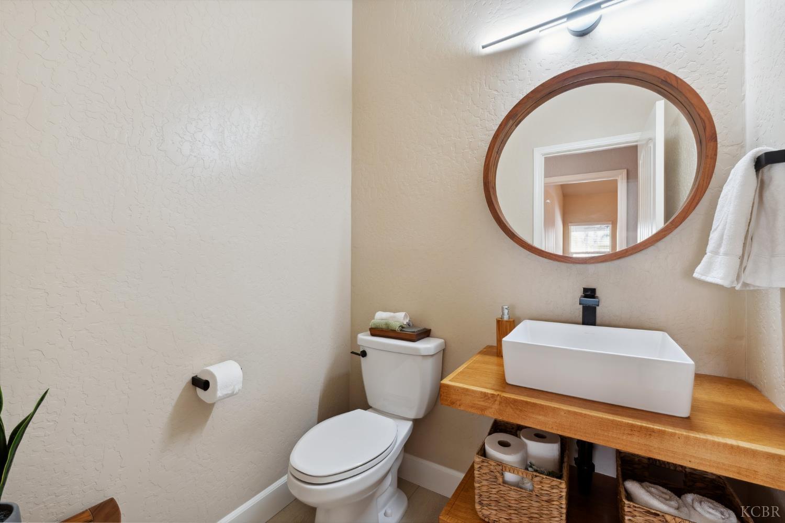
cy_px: 262
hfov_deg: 100.4
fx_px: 327
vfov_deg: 77.3
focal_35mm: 15
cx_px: 392
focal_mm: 10
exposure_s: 1
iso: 100
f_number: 8
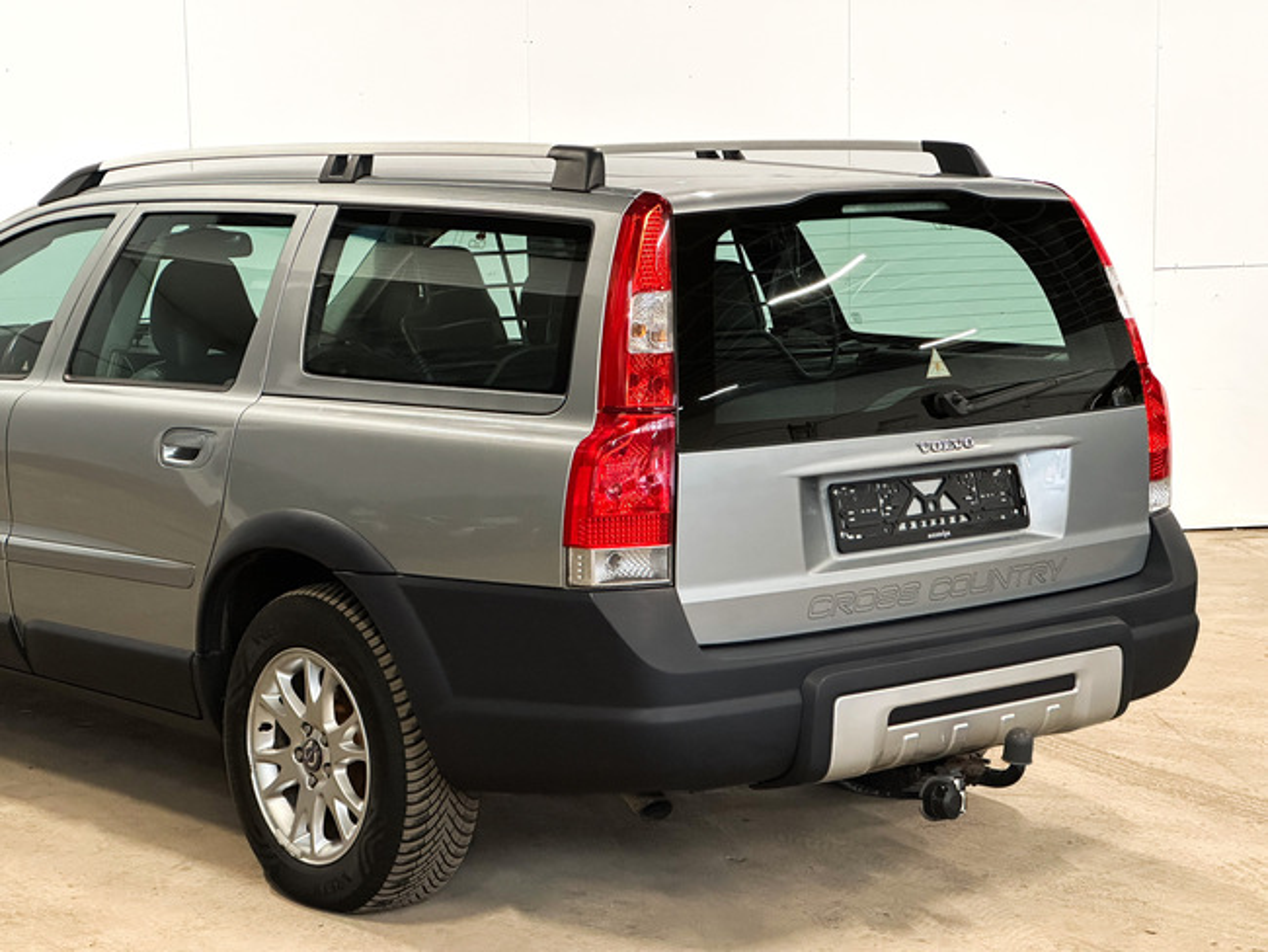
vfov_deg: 19.2
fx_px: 2822
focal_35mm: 77
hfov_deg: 25.3
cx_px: 634
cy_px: 476
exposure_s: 1/50
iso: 640
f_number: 2.8
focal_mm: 9
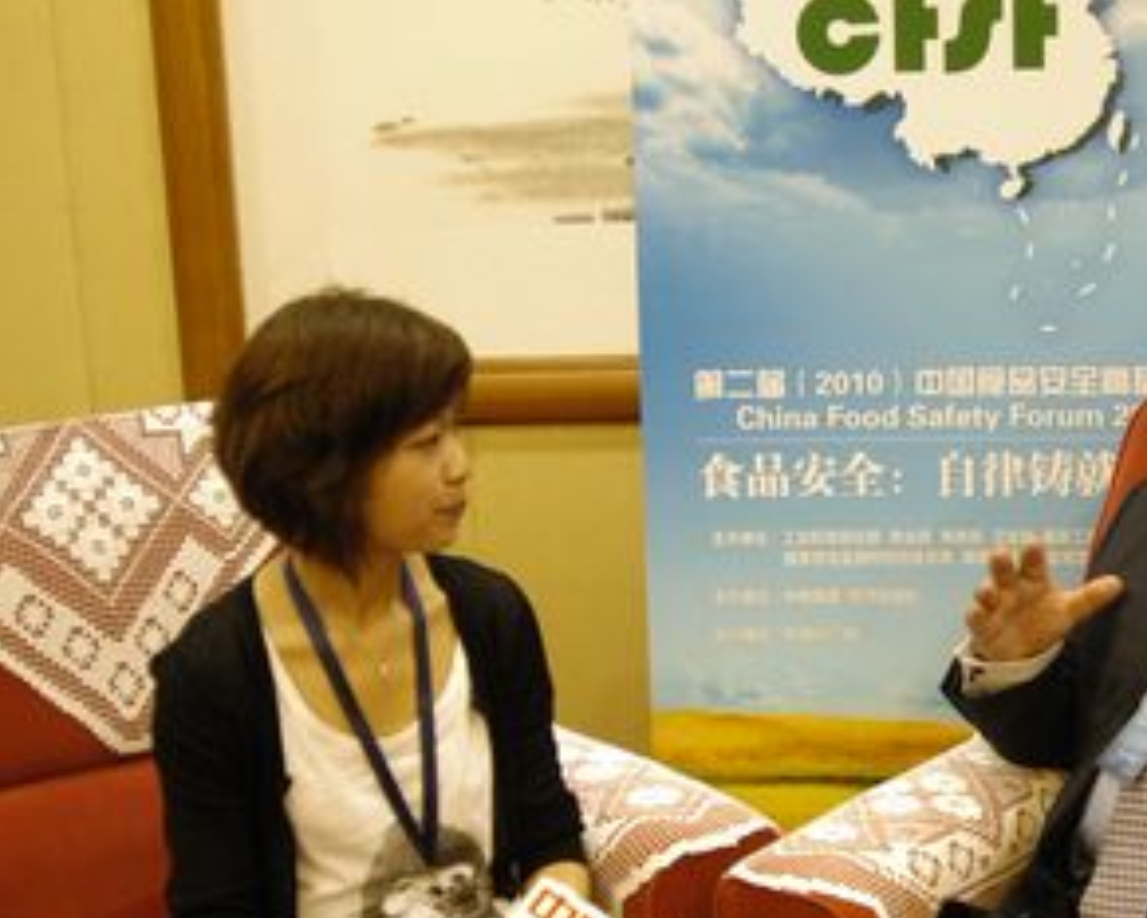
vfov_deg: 26.0
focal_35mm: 58
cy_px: 650
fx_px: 1970
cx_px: 914
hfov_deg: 31.6
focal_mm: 24
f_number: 2.8
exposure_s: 1/50
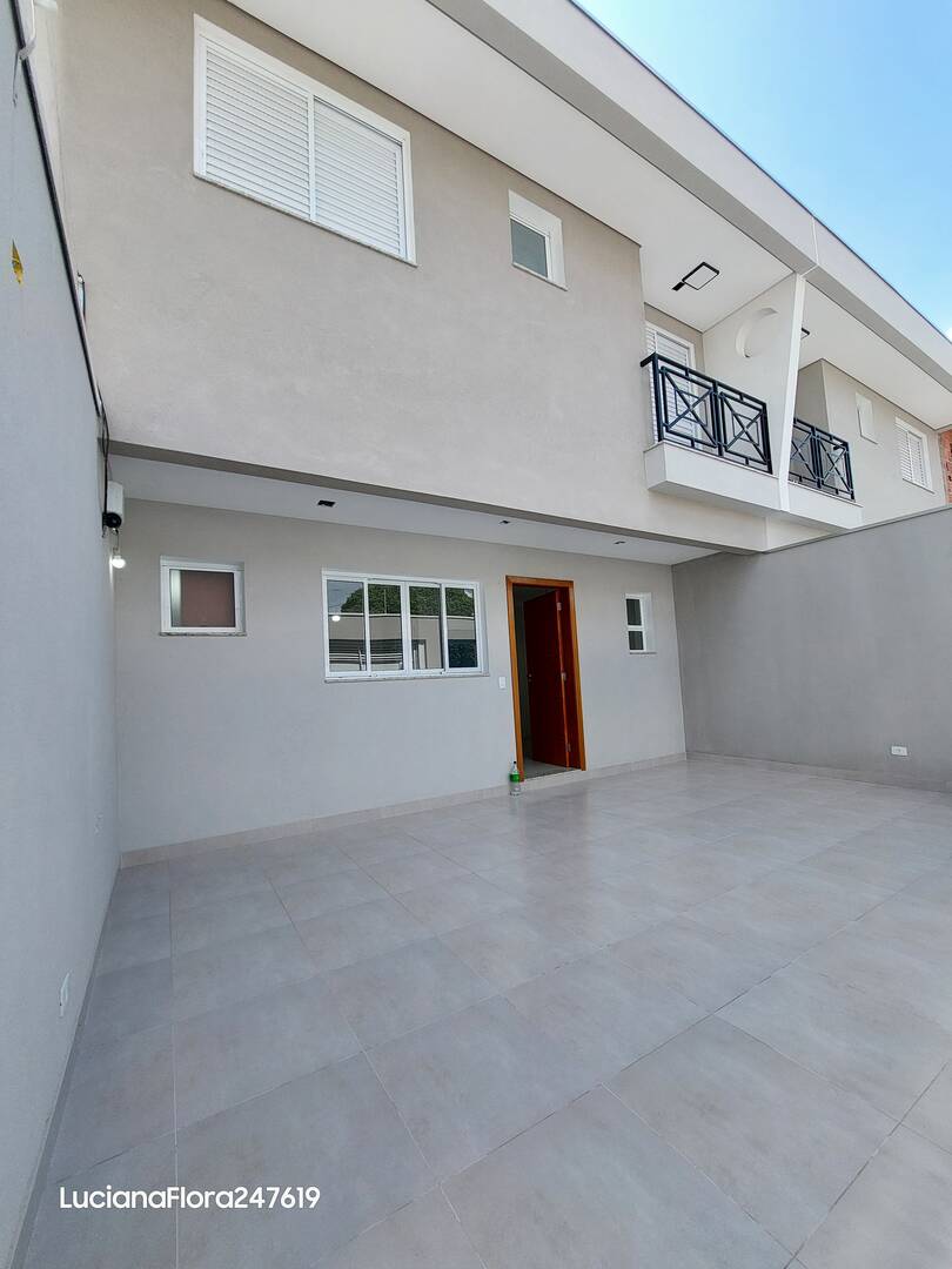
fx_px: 477
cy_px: 634
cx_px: 476
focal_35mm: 13
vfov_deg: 106.2
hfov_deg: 89.9
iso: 40
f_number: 2.2
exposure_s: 1/566
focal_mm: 1.74
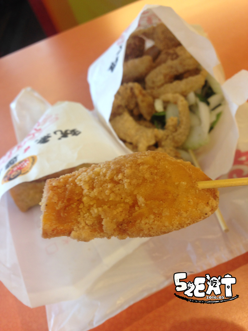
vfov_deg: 55.4
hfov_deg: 42.9
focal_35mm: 33
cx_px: 124
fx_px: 315
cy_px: 166
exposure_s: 1/20
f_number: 2.4
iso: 50
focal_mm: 4.12
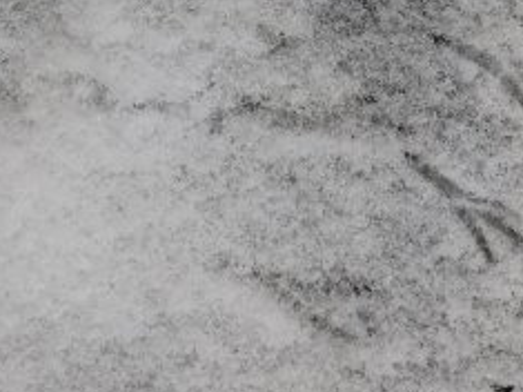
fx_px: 1102
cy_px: -81
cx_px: 156
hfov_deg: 26.5
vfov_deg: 19.0
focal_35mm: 73
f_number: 1.8
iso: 20
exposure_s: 1/296
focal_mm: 3.99
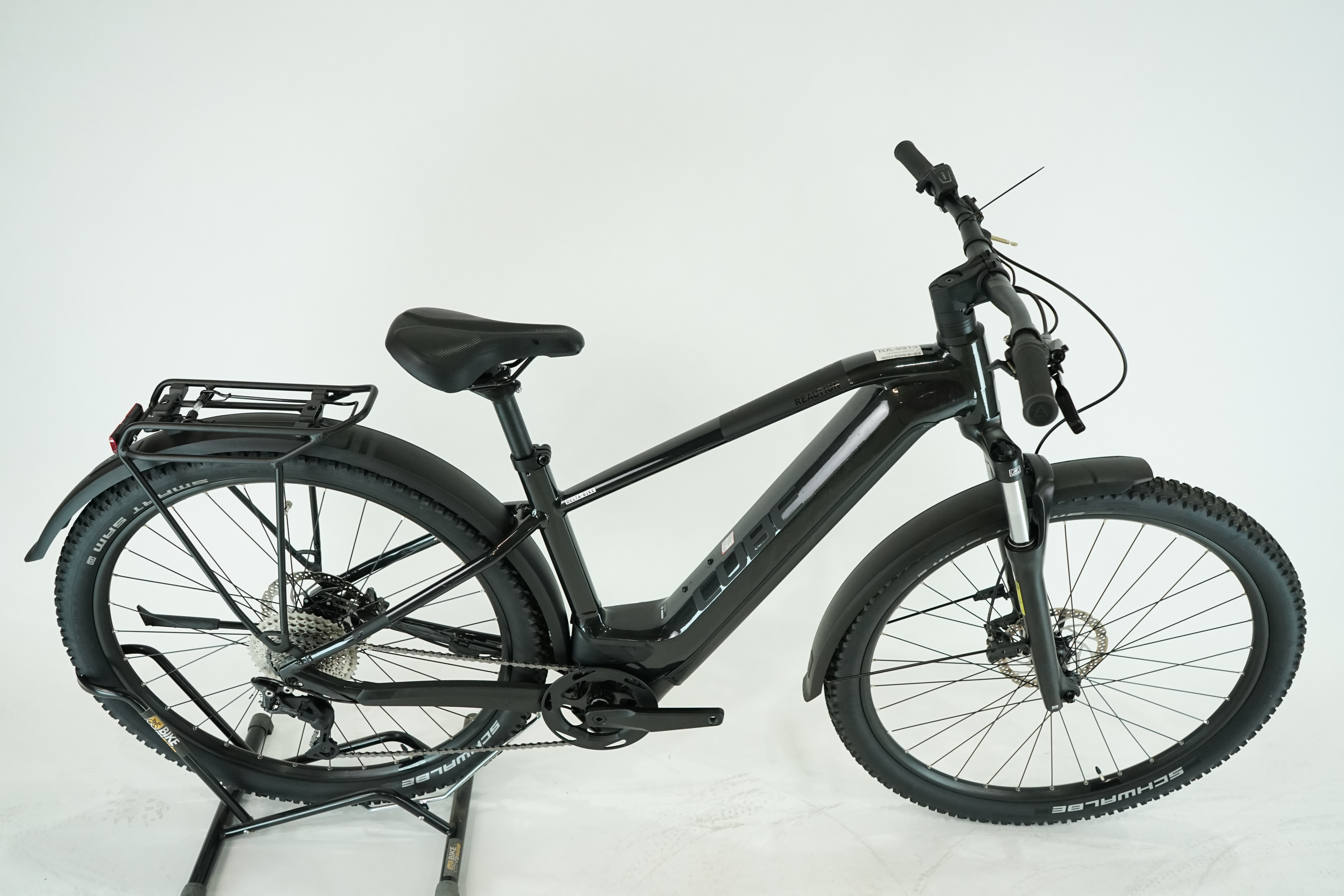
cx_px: 672
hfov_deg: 63.7
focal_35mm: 29
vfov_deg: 45.0
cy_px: 448
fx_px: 1083
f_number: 5.6
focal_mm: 29
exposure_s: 1/200
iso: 1600
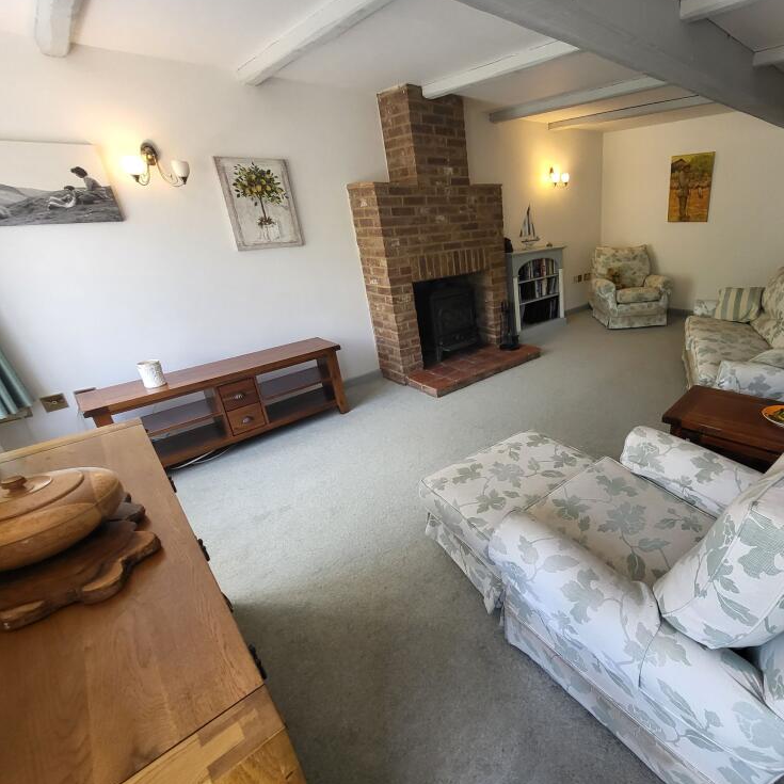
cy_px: 378
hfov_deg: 84.2
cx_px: 528
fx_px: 410
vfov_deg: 87.4
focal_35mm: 16
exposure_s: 1/50
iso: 100
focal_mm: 1.74
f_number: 2.2
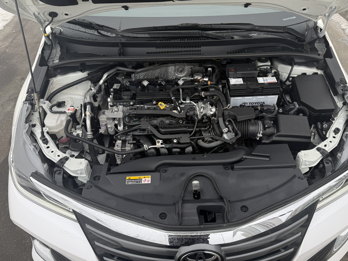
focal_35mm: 29
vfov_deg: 48.0
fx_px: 292
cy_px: 156
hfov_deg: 61.5
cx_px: 191
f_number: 1.78
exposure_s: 1/878
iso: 80
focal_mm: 6.76
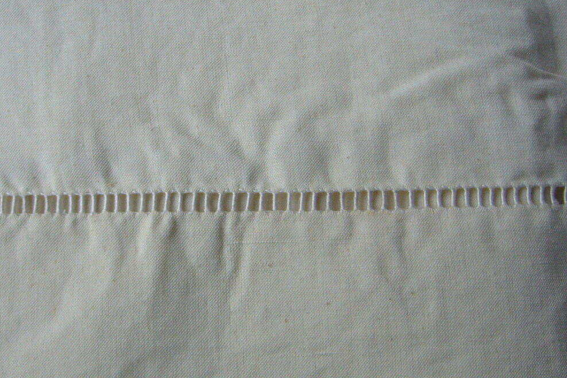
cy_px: 194
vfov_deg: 23.0
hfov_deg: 33.8
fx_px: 929
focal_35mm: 59
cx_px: 211
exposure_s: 1/30
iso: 100
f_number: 2.8
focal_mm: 5.8
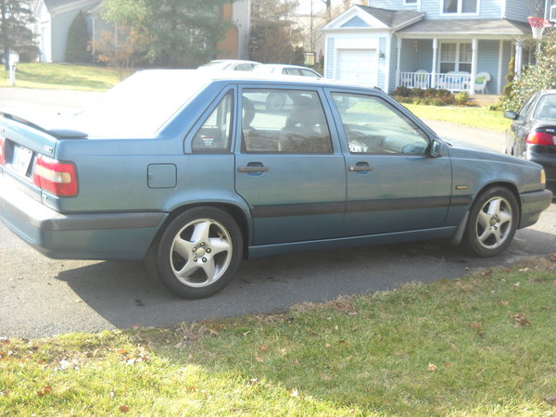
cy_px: 208
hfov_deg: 39.7
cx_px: 278
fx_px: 771
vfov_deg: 30.3
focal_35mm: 48
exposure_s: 1/114
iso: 64
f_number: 3.3
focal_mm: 7.88
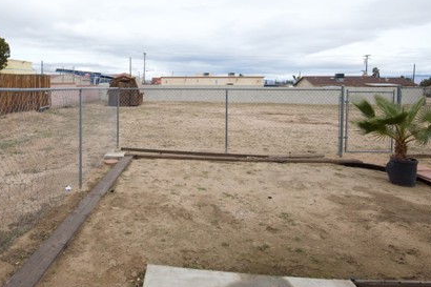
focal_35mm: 25
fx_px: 299
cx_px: 124
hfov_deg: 68.3
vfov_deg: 50.2
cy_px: 93
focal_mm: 16
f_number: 16
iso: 2500
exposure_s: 1/800
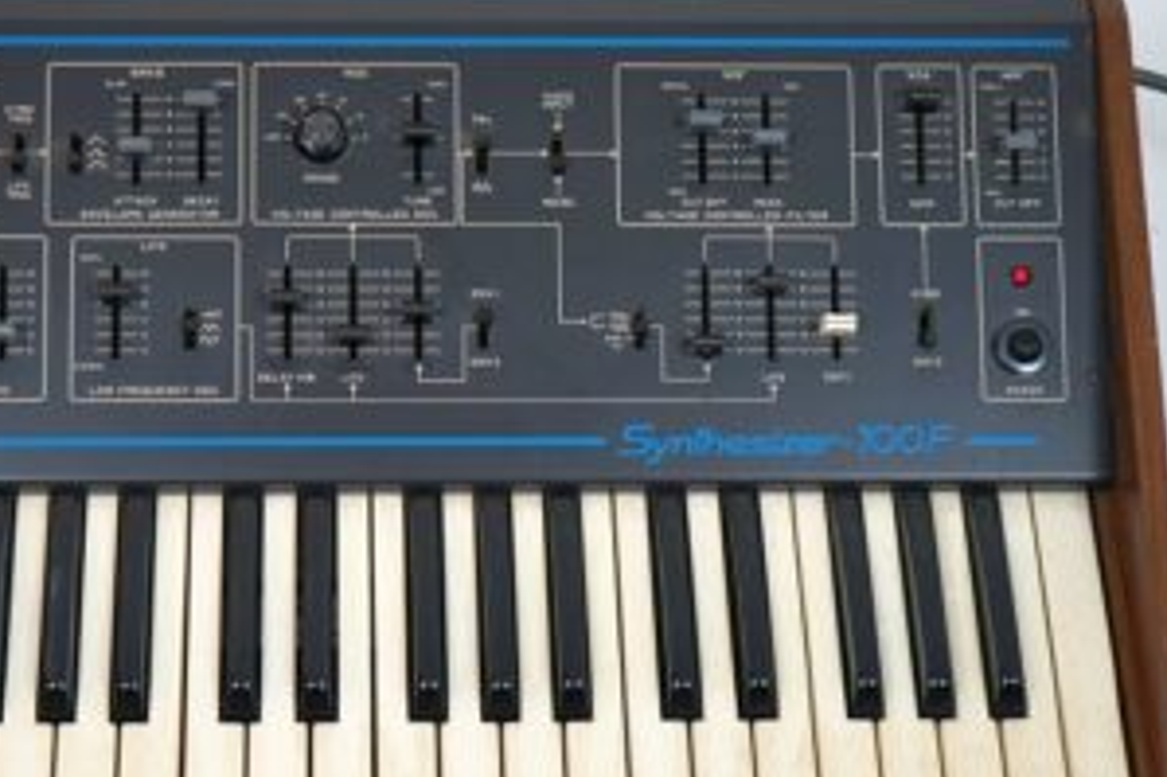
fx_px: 2721
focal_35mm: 84
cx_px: 425
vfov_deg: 16.2
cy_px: 449
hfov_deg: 24.1
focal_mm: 55
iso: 1250
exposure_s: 1/160
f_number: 5
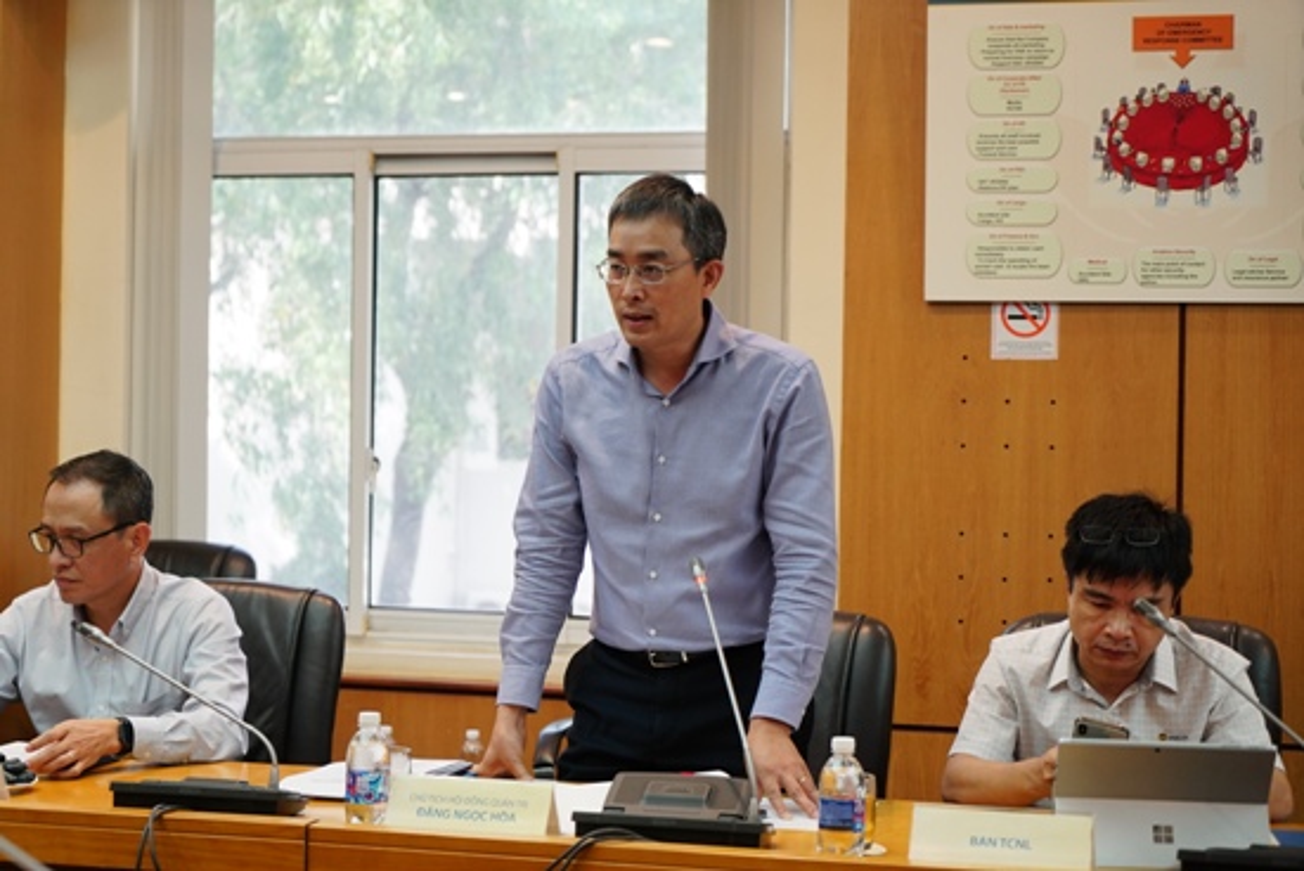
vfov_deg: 21.6
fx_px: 2283
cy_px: 436
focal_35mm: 63
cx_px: 652
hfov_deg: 31.9
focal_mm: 63
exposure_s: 1/100
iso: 1000
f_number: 4
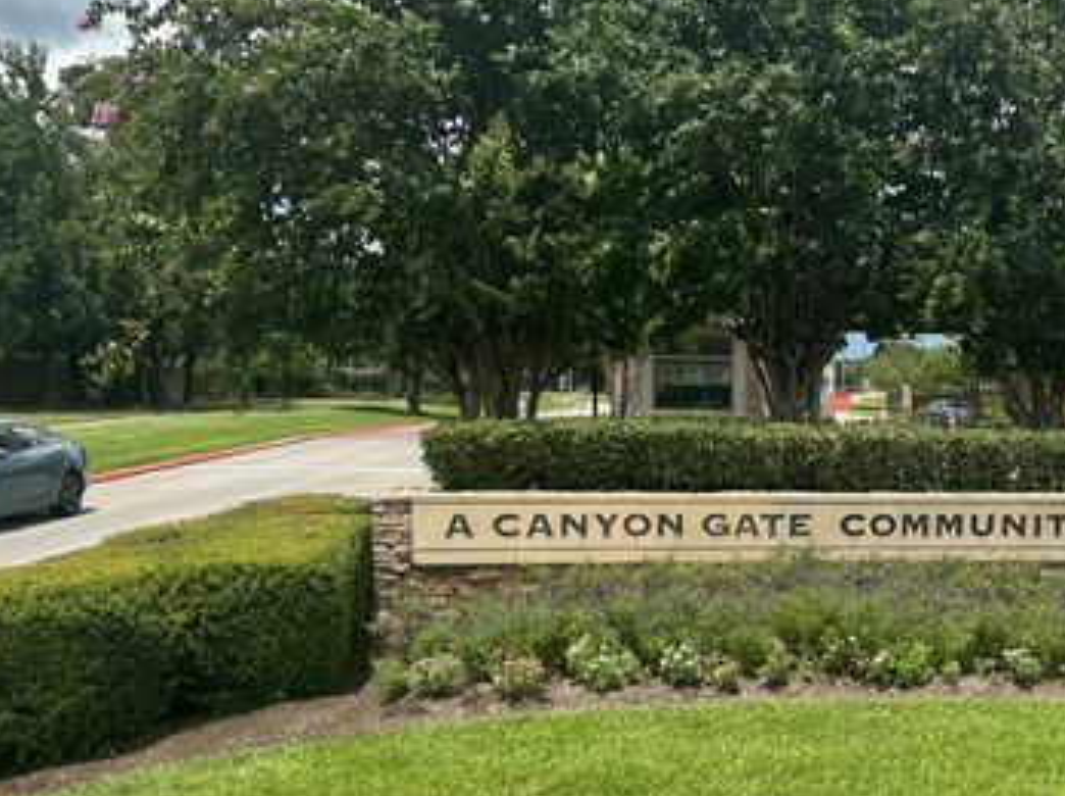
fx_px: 1260
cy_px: 461
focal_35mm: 41
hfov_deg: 43.4
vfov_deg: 35.0
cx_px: 872
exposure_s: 1/4950
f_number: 1.78
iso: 80
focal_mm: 6.76
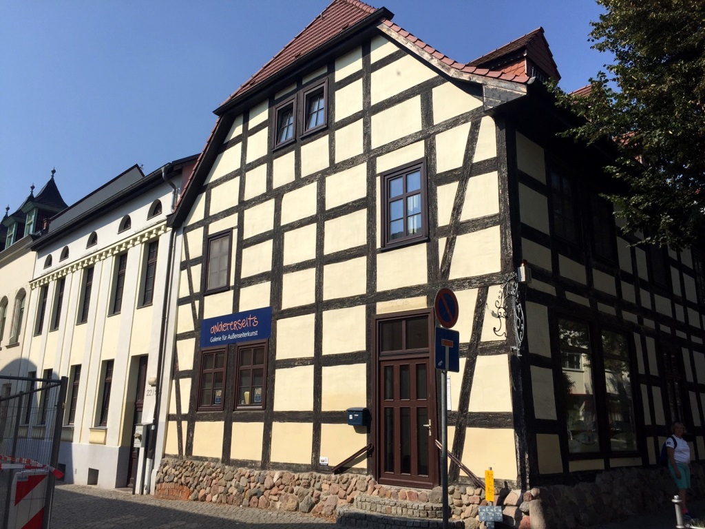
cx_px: 352
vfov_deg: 48.2
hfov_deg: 61.7
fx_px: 591
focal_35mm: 29
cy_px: 264
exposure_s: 1/3300
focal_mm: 4.15
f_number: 2.2
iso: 32
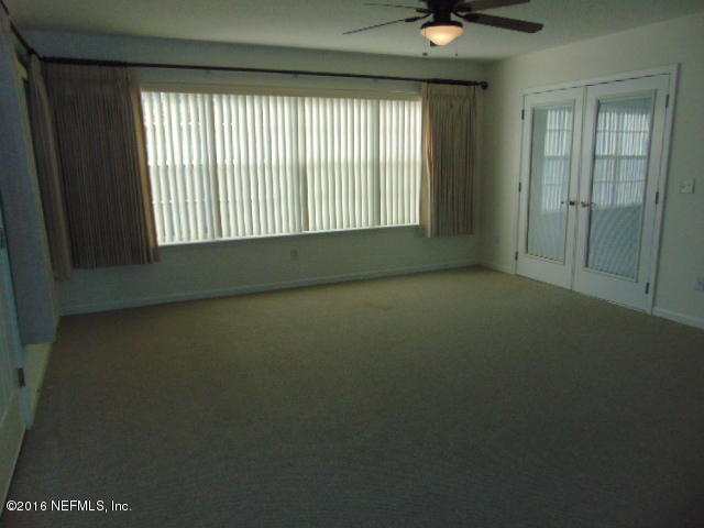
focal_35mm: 25
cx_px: 352
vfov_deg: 54.9
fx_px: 508
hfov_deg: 69.4
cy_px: 264
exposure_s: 1/800
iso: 200
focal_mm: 4.5
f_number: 3
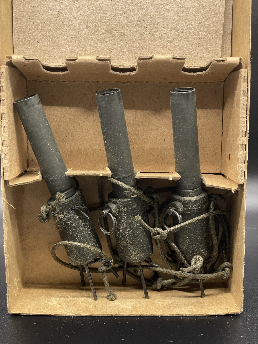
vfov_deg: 36.8
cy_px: 172
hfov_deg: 28.0
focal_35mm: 52
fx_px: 517
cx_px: 129
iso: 250
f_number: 2
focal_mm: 6
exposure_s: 1/60
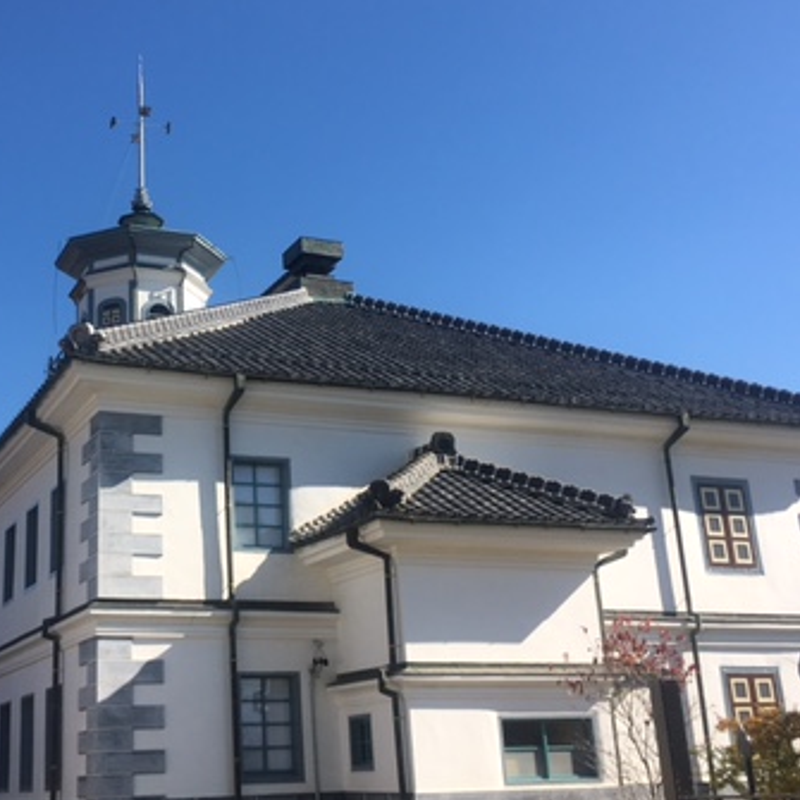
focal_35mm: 49
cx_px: 232
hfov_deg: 34.2
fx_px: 1281
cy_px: 334
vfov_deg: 34.6
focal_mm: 4.15
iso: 25
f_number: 2.2
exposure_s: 1/1241
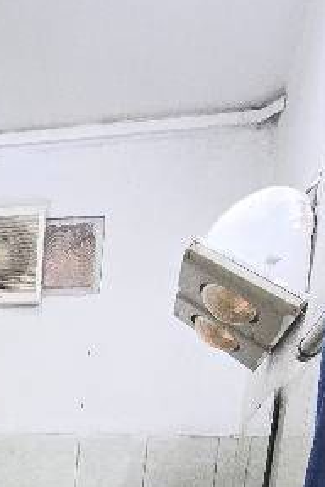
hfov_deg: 25.6
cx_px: -49
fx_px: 650
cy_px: 695
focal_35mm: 48
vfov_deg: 29.2
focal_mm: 2.2
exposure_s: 1/50
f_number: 2.2
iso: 200
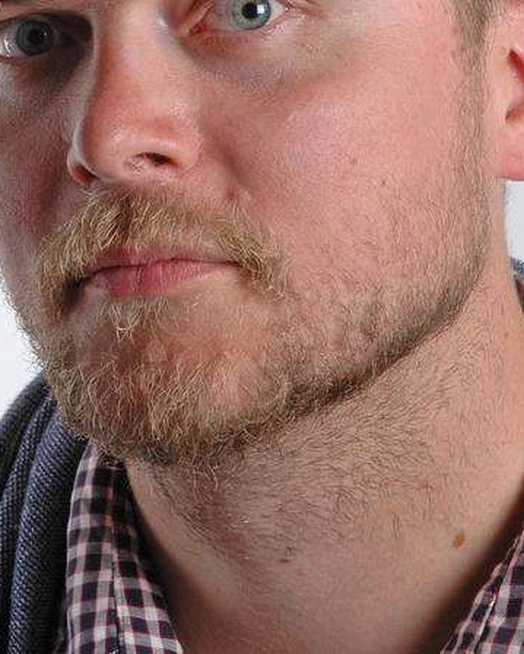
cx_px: 184
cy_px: 154
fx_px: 4028
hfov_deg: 7.4
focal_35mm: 208
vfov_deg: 9.3
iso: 200
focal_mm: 70
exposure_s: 1/250
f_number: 13
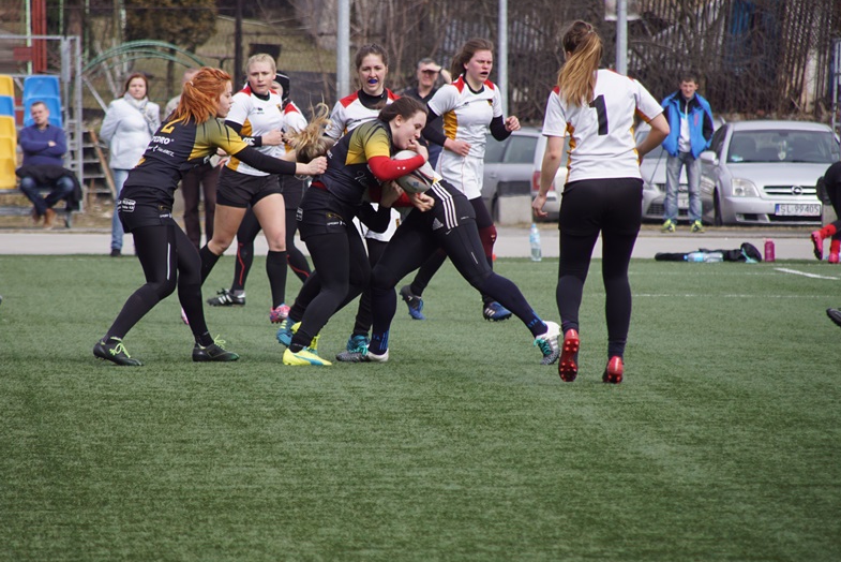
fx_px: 8927
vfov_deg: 3.6
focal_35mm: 382
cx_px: 339
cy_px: 259
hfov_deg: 5.4
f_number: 6.3
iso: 160
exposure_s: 1/320
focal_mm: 200
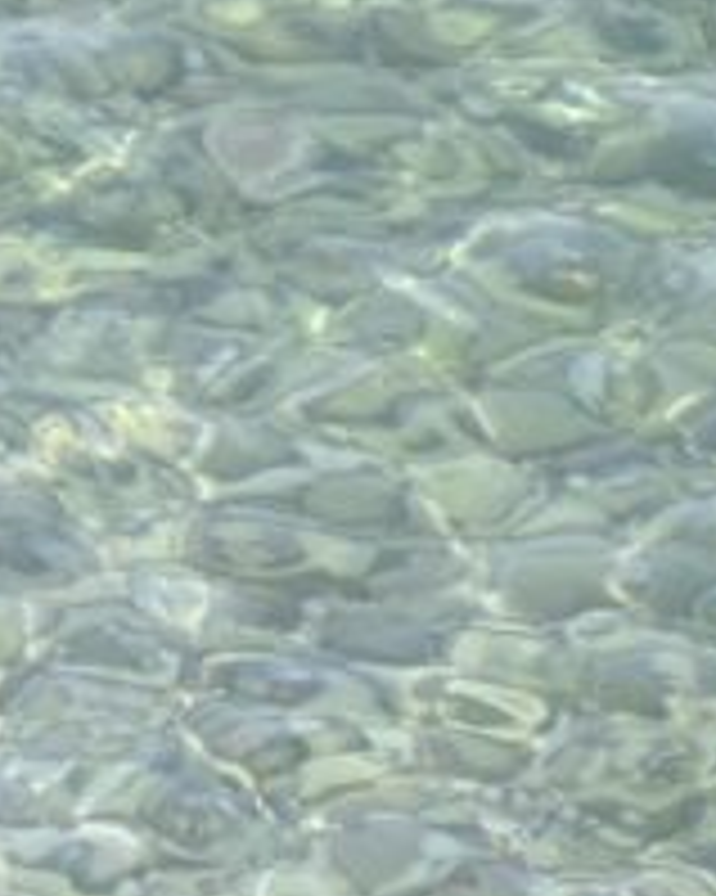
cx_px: -986
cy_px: -257
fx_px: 67571
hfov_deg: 0.6
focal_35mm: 2549
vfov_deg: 0.8
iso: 140
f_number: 6.3
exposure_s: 1/500
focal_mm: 300
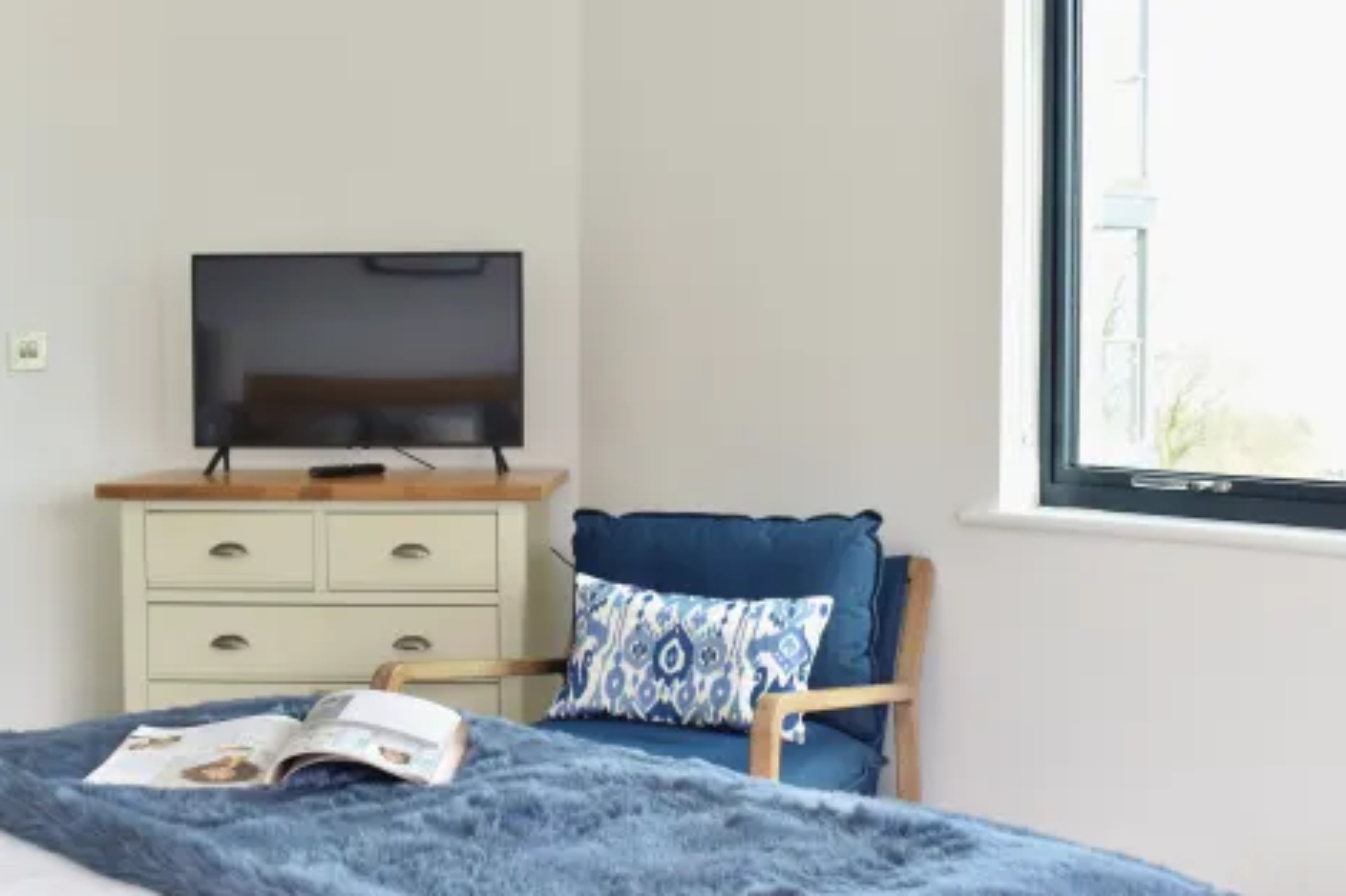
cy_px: 447
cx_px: 667
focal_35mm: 46
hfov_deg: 42.8
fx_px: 1719
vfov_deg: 29.2
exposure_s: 1/8
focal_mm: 30
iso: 125
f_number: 7.1
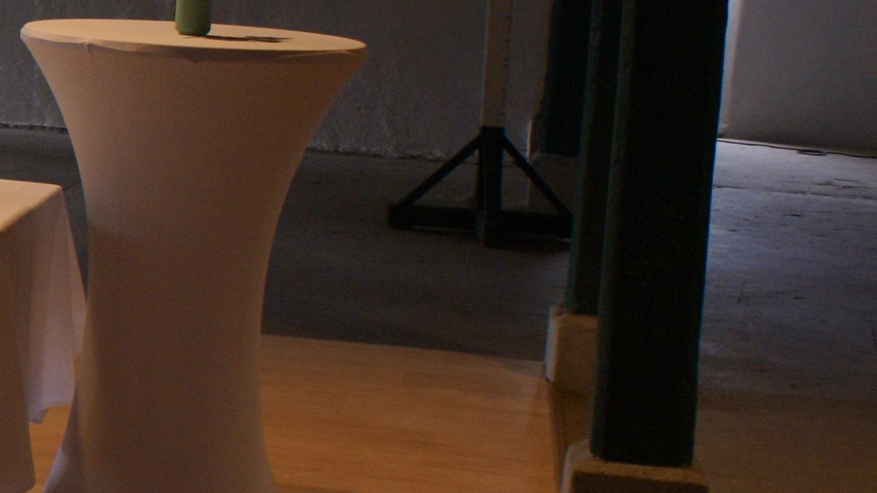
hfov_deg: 18.6
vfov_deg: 11.7
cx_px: -397
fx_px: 2395
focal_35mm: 103
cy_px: 92
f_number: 4
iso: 250
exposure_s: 1/40
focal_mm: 22
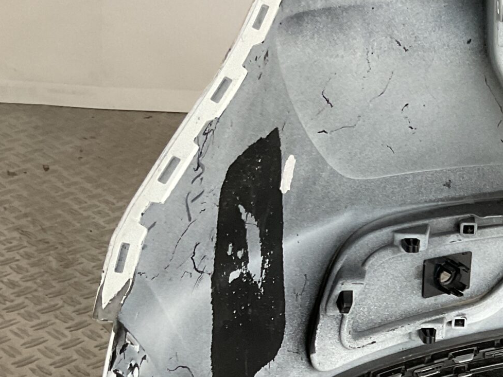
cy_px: 361
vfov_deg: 19.0
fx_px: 1104
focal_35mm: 76
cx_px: 606
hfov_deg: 23.4
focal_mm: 3
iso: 100
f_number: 1.8
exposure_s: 1/50
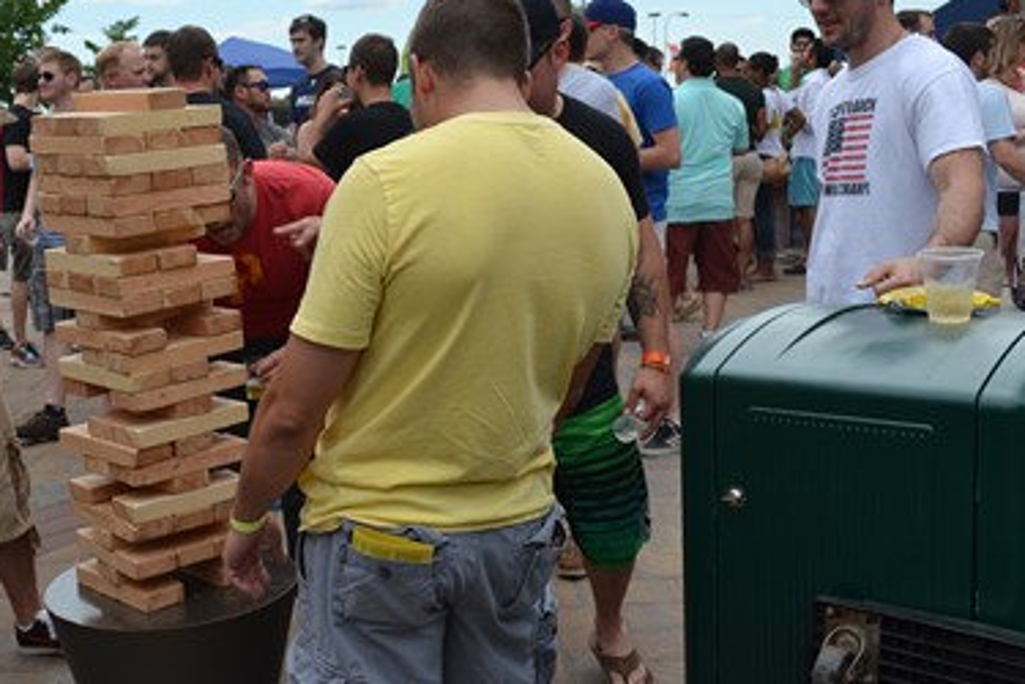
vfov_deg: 30.5
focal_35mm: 44
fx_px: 1253
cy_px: 338
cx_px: 366
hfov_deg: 44.0
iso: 110
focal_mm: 20
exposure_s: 1/125
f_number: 5.6
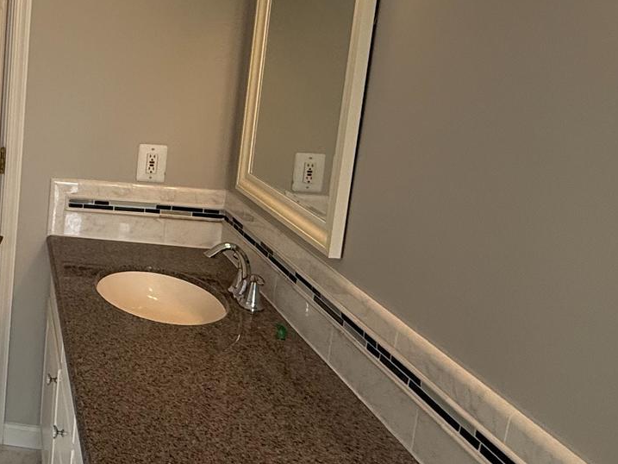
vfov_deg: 35.4
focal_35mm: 40
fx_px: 714
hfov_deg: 36.0
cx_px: -129
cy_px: 134
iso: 200
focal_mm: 2.22
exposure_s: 1/120
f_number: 2.2
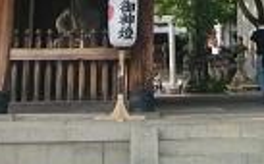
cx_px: 241
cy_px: -192
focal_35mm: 119
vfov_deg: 9.9
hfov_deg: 17.3
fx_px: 854
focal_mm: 4.9
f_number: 2.6
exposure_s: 1/320
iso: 64
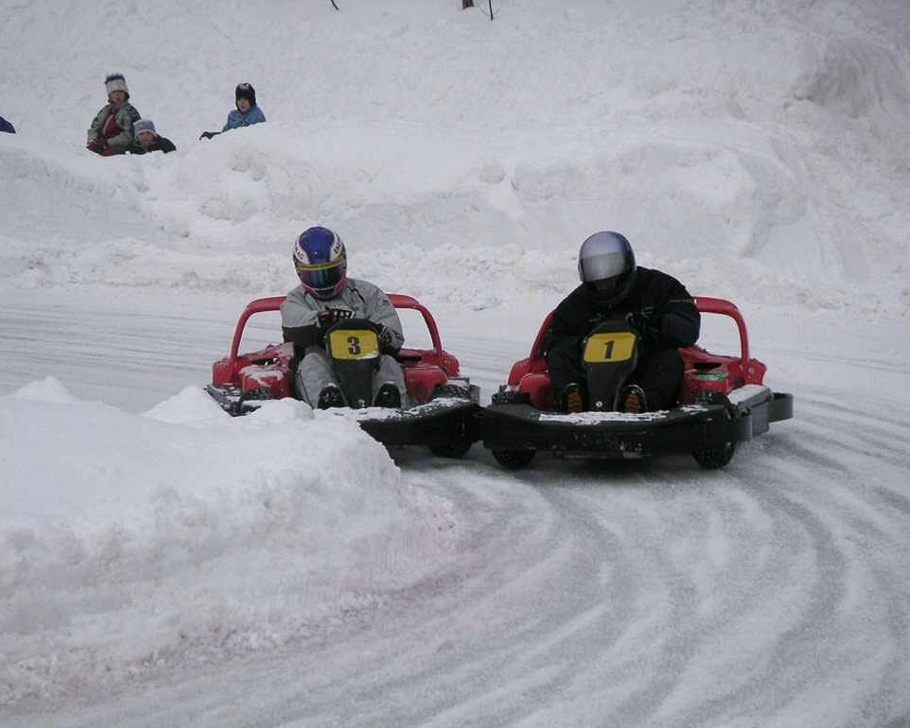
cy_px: 364
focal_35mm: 116
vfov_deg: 13.3
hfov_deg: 16.6
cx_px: 478
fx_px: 3124
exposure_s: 1/750
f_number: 3.6
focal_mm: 17.1
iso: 50
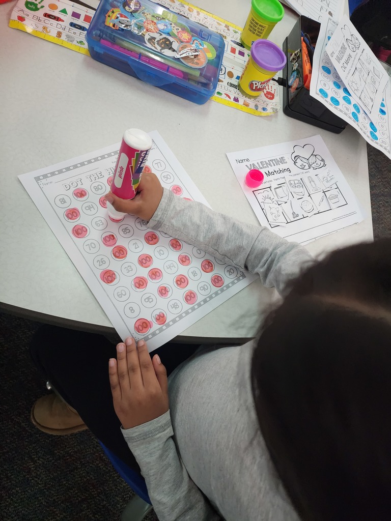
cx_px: 196
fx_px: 346
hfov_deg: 58.9
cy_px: 260
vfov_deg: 73.9
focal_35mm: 23
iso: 1000
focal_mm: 6.4
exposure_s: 1/100
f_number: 1.8
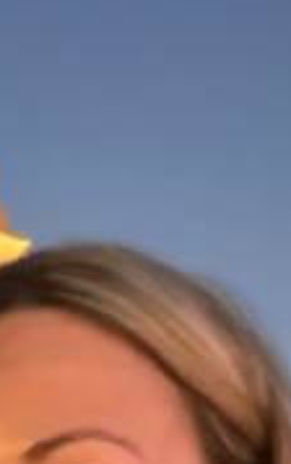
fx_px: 1445
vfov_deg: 16.9
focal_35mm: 114
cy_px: 645
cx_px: -314
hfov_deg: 10.5
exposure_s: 1/17
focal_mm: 2.71
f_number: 1.9
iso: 1000
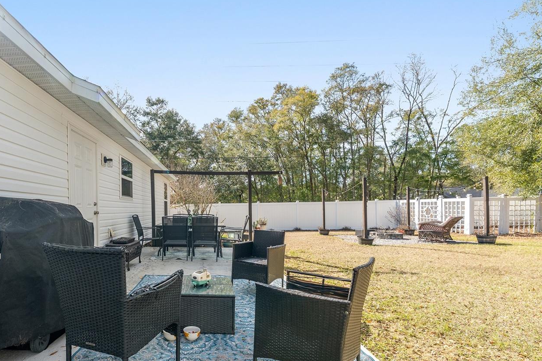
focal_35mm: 18
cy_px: 213
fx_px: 271
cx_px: 200
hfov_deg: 88.1
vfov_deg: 66.8
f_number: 7.1
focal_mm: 14
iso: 500
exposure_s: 1/400
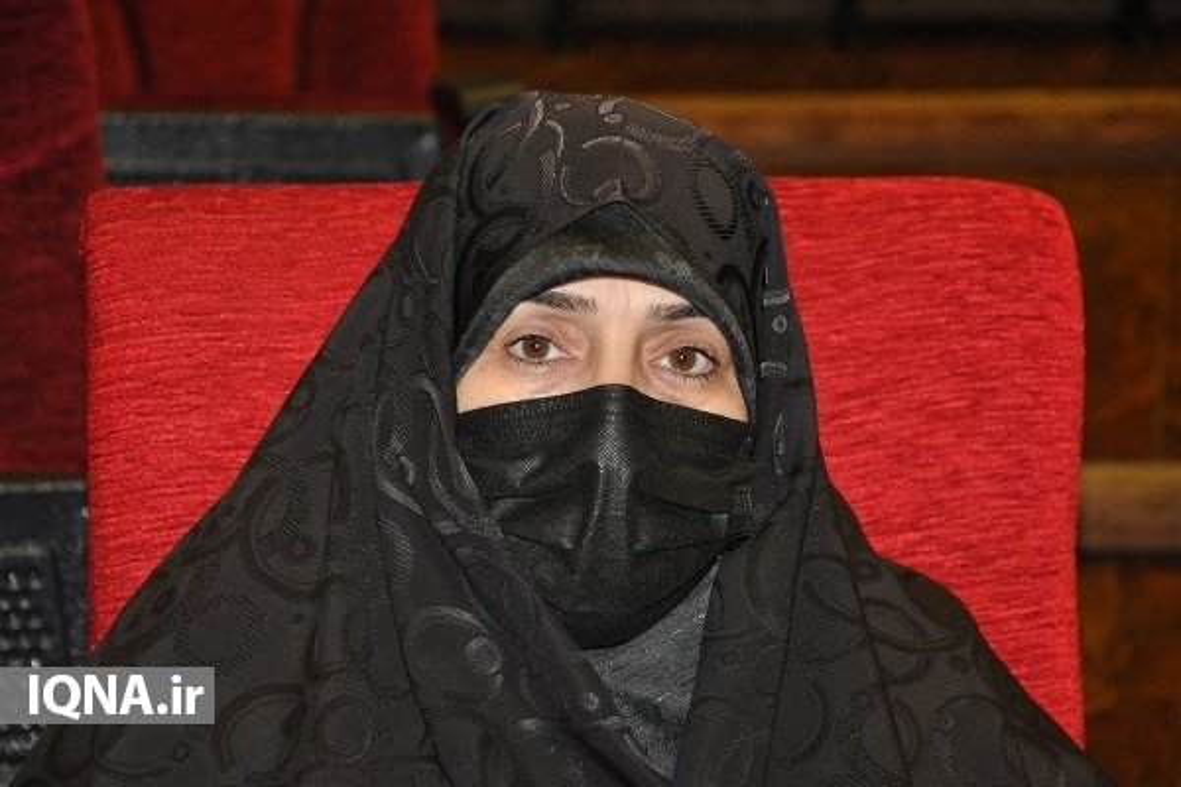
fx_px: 3444
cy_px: 394
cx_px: 590
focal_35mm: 105
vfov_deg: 13.0
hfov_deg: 19.5
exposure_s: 1/60
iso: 800
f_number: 5.3
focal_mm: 70
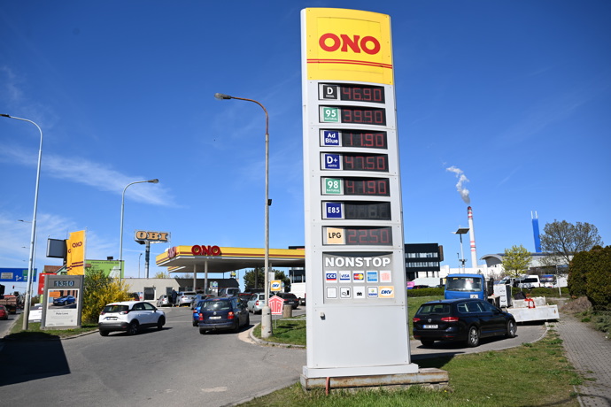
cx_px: 306
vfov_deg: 44.3
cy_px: 204
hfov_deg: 62.8
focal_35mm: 30
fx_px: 501
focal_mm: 29.5
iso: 50
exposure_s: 1/320
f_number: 5.6
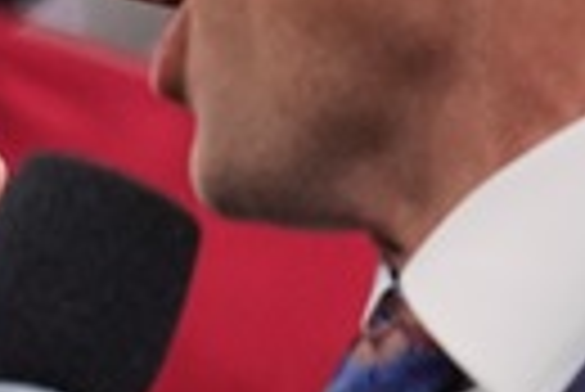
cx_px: -1026
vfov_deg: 0.5
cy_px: 50
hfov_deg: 0.7
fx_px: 45697
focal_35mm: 2809
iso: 3200
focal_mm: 400
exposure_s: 1/2000
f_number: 2.8
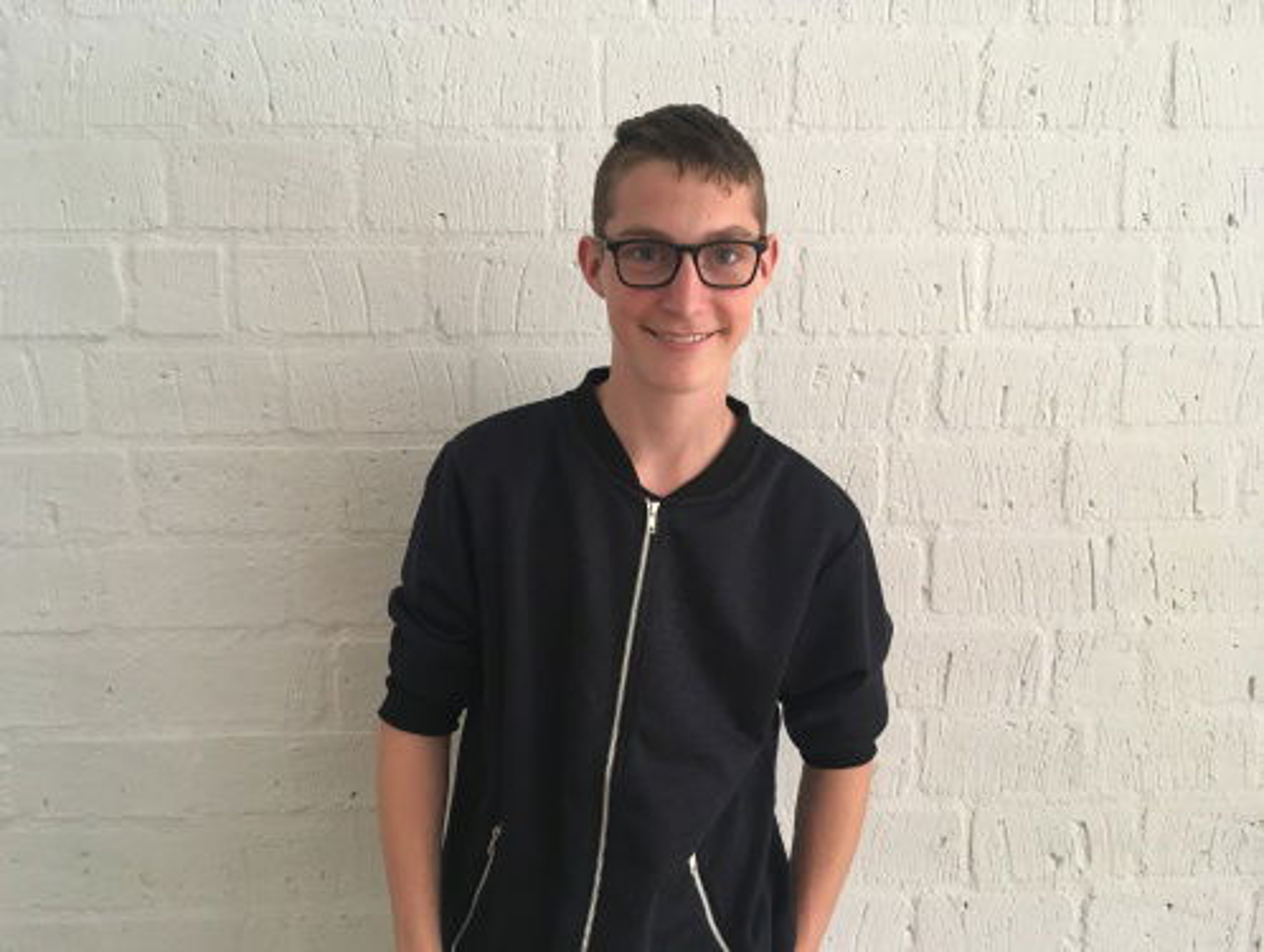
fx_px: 1060
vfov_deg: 48.3
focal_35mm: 29
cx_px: 632
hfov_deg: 61.6
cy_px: 476
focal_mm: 4.15
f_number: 2.2
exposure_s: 1/33
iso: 50
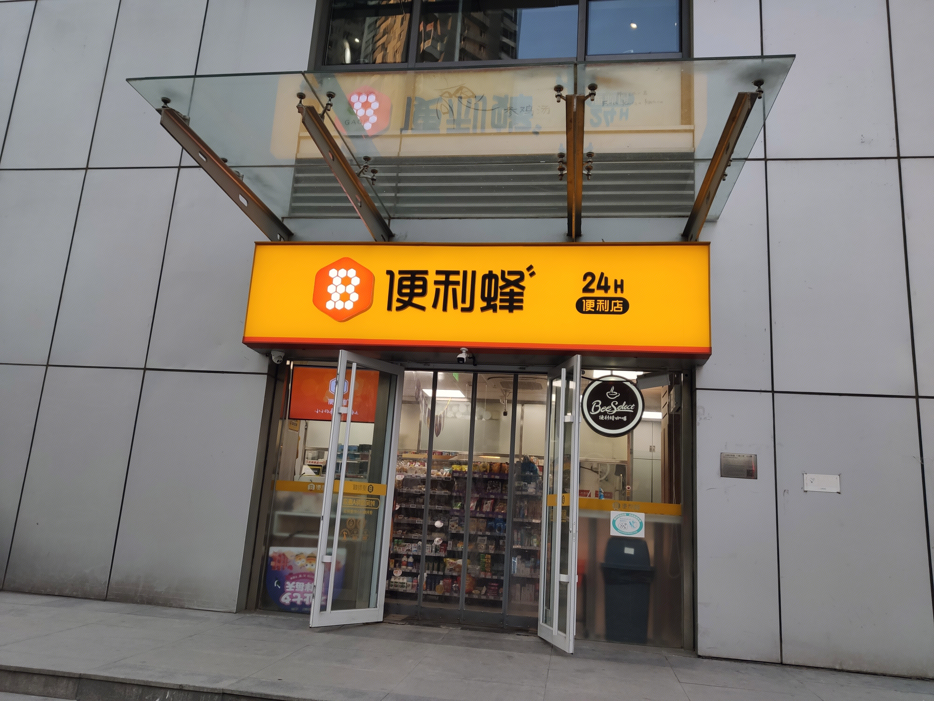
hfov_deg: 67.3
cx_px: 467
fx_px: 702
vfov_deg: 53.1
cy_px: 350
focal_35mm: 26
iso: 120
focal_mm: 4.75
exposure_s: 1/100
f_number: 1.75
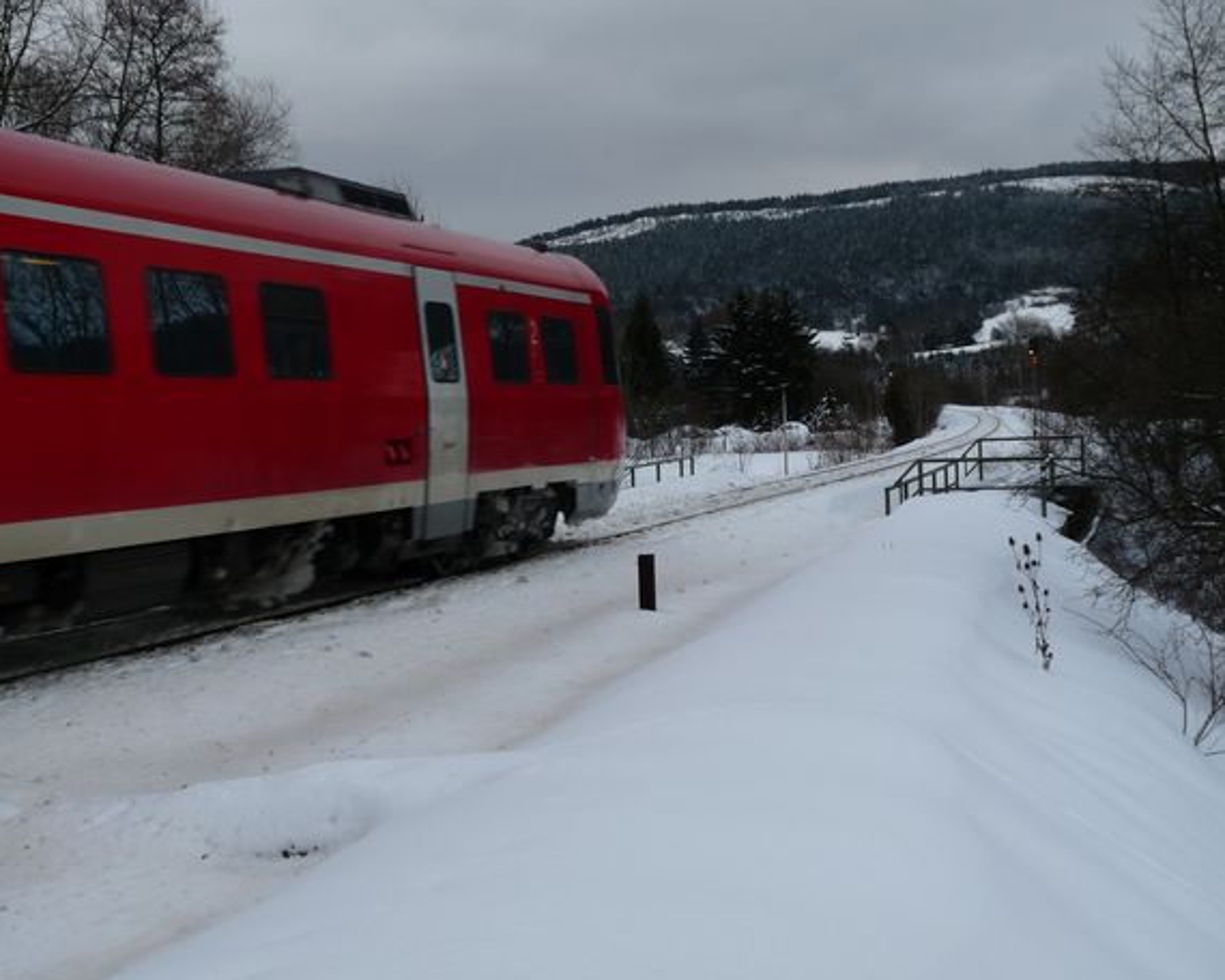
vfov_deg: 29.1
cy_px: 489
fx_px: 1885
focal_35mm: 52
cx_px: 595
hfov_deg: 36.0
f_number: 4.5
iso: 100
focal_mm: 8.7
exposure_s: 1/250
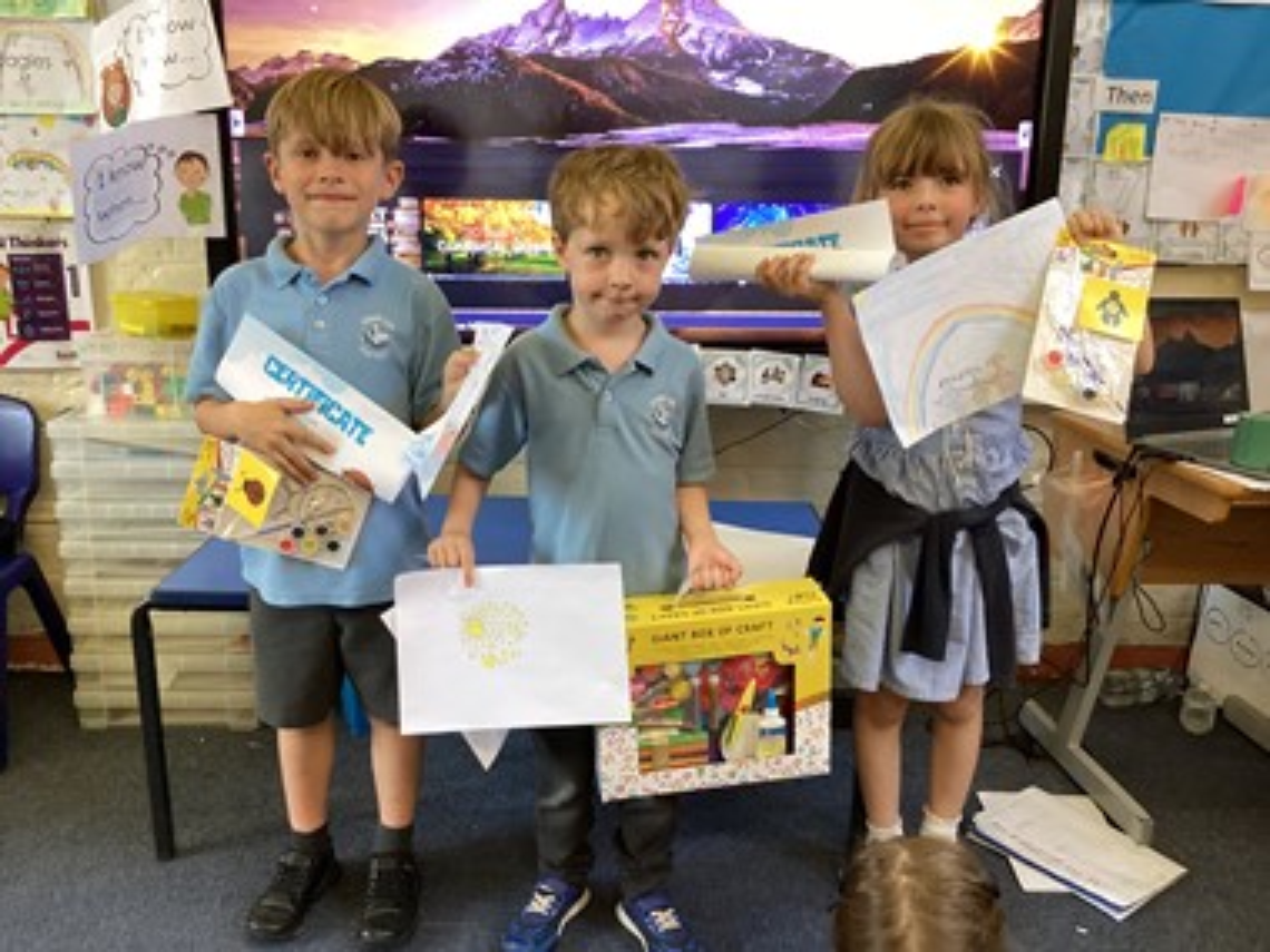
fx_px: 1137
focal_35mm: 31
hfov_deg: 58.4
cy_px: 476
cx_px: 635
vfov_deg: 45.4
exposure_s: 1/50
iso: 200
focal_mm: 3.3
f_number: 2.4
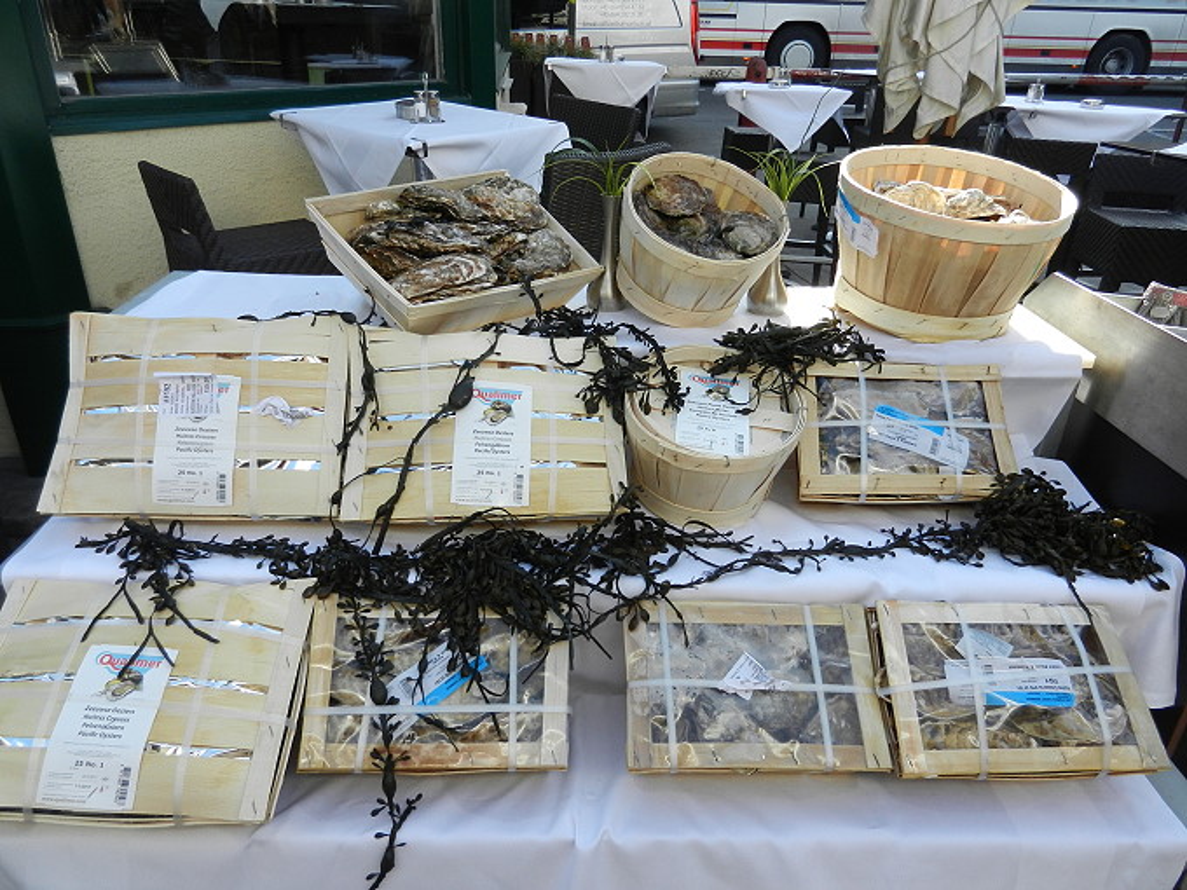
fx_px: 857
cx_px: 594
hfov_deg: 69.4
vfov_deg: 54.9
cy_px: 445
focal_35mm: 25
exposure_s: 1/500
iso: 160
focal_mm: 4.5
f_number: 3.5
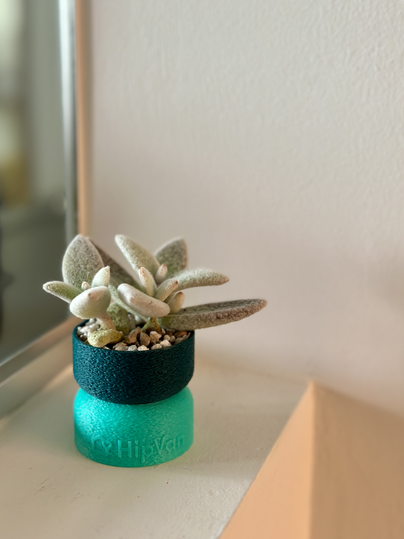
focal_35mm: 52
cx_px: 189
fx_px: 809
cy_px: 250
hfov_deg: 28.0
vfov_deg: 36.8
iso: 400
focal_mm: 6.86
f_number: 1.78
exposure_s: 1/47
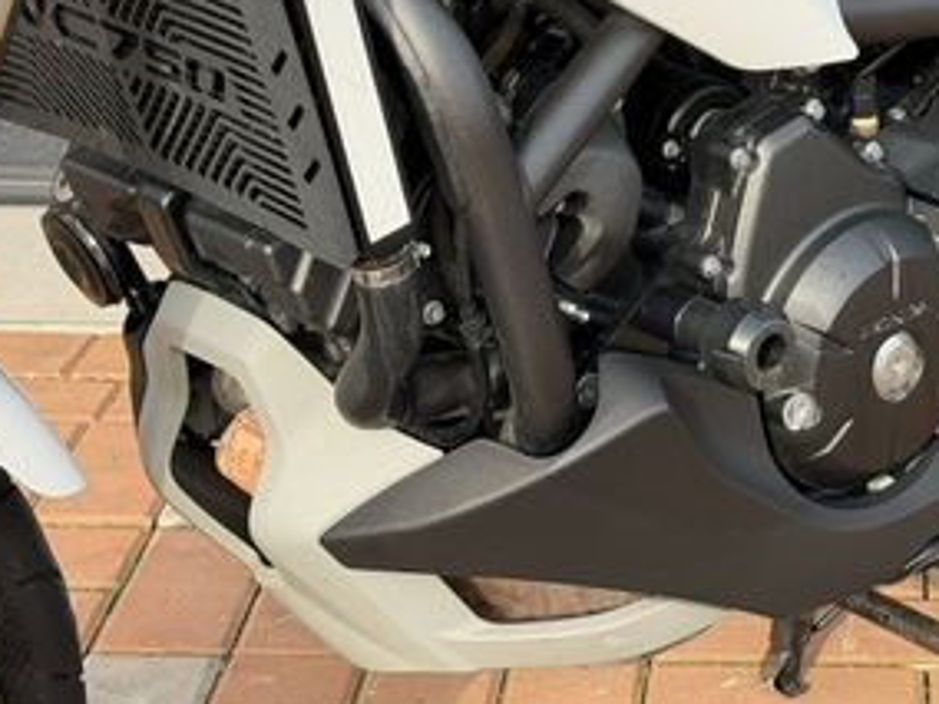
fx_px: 2930
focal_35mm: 108
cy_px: 192
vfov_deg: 13.7
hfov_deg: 17.9
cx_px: 853
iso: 100
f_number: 1.78
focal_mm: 6.76
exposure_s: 1/1116
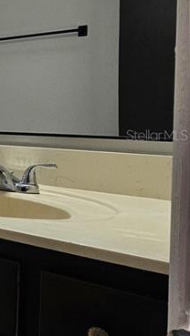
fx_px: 411
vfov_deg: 44.3
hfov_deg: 16.8
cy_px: 135
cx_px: -220
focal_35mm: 46
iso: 80
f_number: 2.2
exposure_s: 1/120
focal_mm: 2.2
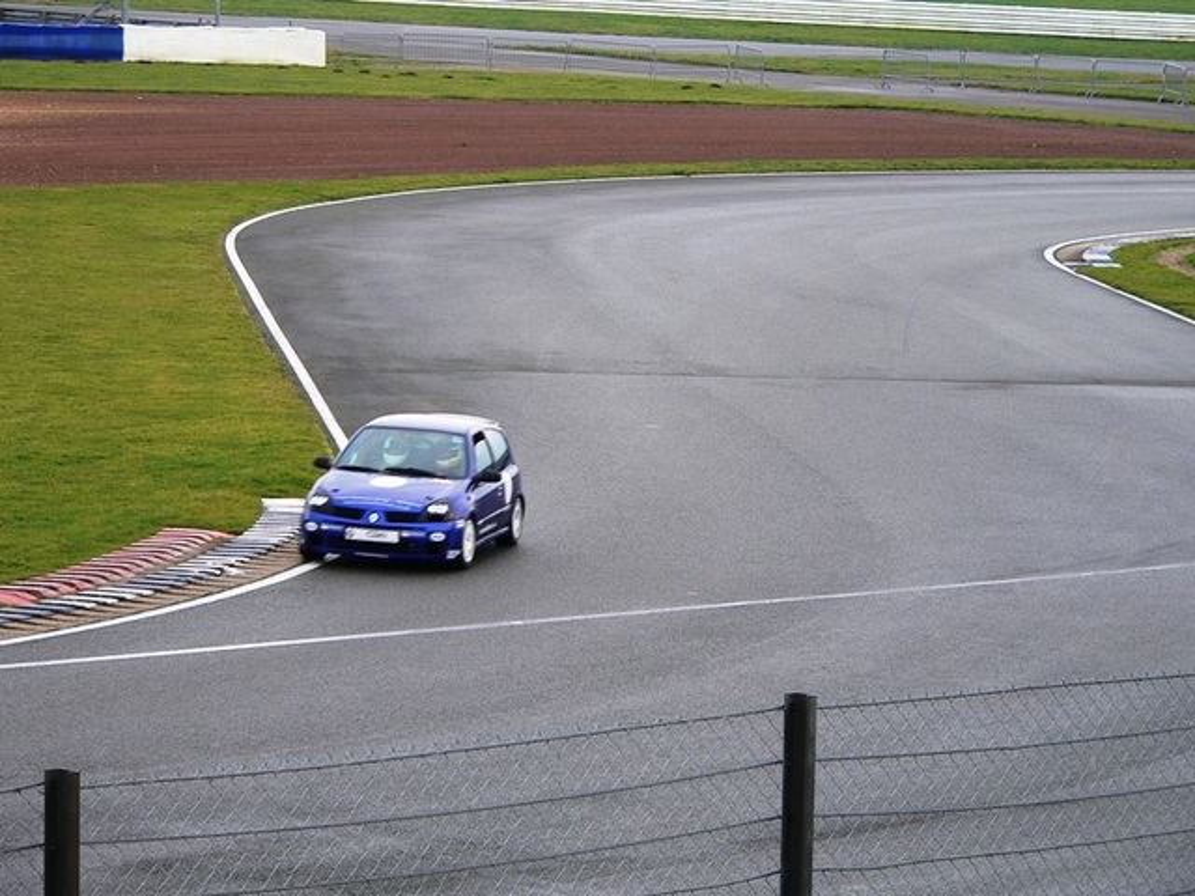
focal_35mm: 185
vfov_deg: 8.0
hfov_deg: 10.7
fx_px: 6386
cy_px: 448
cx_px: 598
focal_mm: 30.8
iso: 80
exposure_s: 1/100
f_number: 3.3
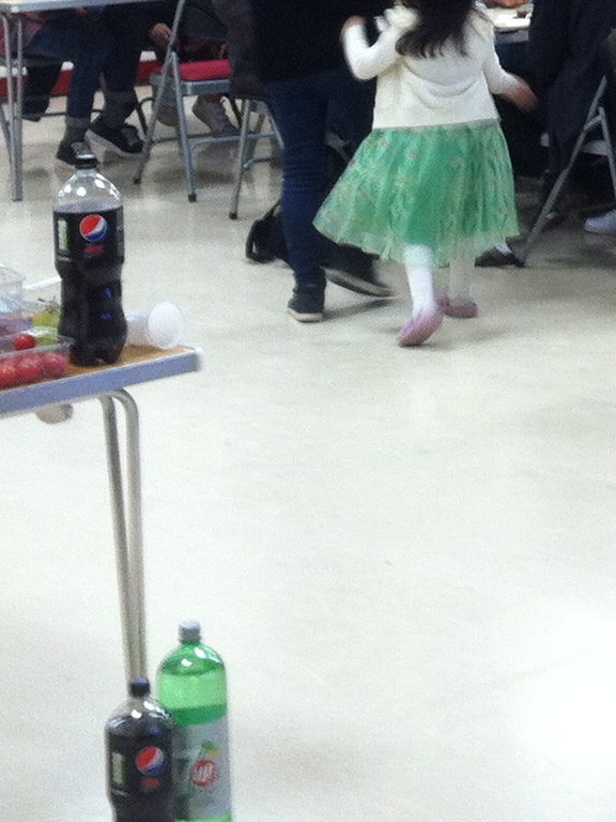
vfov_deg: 16.2
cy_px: -75
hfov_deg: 12.2
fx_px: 2800
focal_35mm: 118
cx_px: 771
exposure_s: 1/15
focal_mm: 3.85
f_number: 2.8
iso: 100
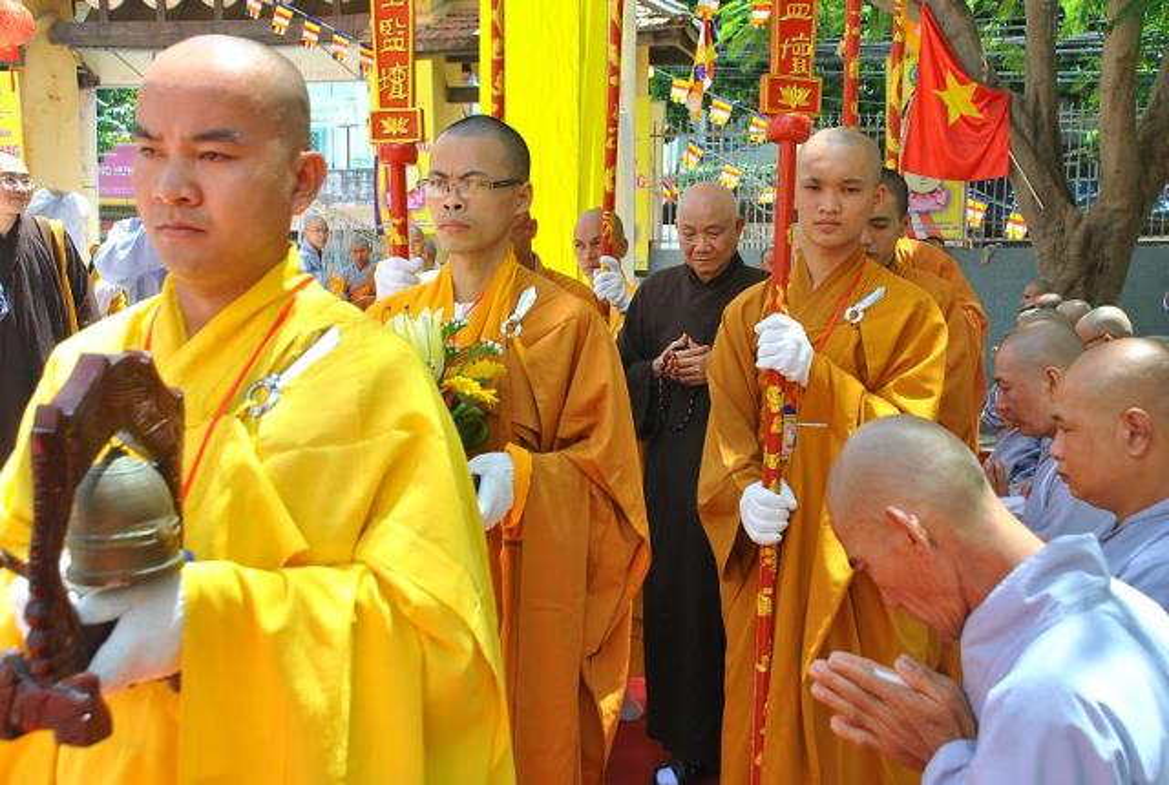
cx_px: 584
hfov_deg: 46.3
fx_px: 1367
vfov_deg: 32.1
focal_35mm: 42
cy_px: 392
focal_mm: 28
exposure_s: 1/160
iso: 200
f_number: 5.6
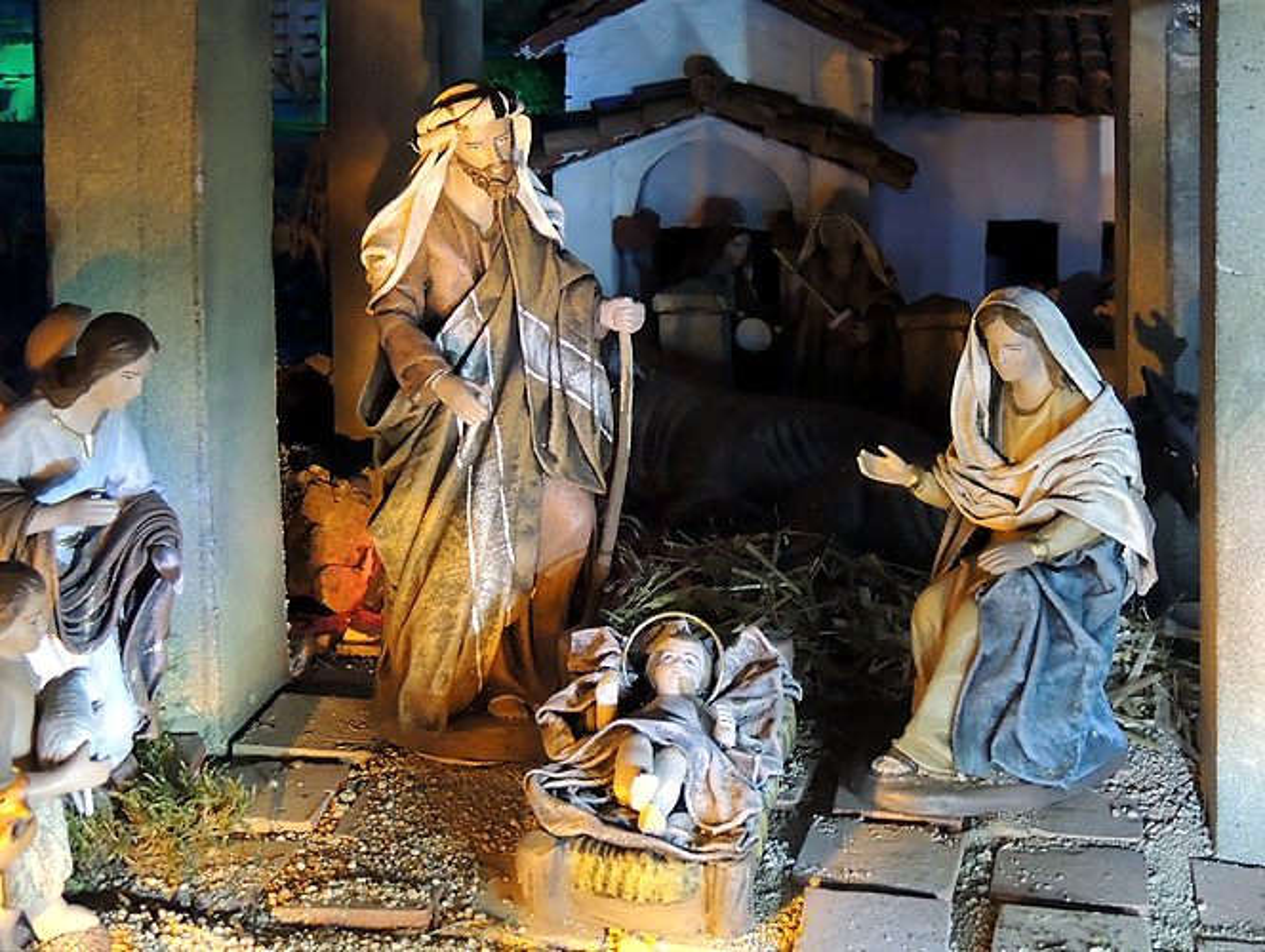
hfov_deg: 40.4
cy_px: 476
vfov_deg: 31.0
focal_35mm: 47
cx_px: 632
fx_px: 1720
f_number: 3.5
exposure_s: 1/15
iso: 800
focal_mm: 8.3
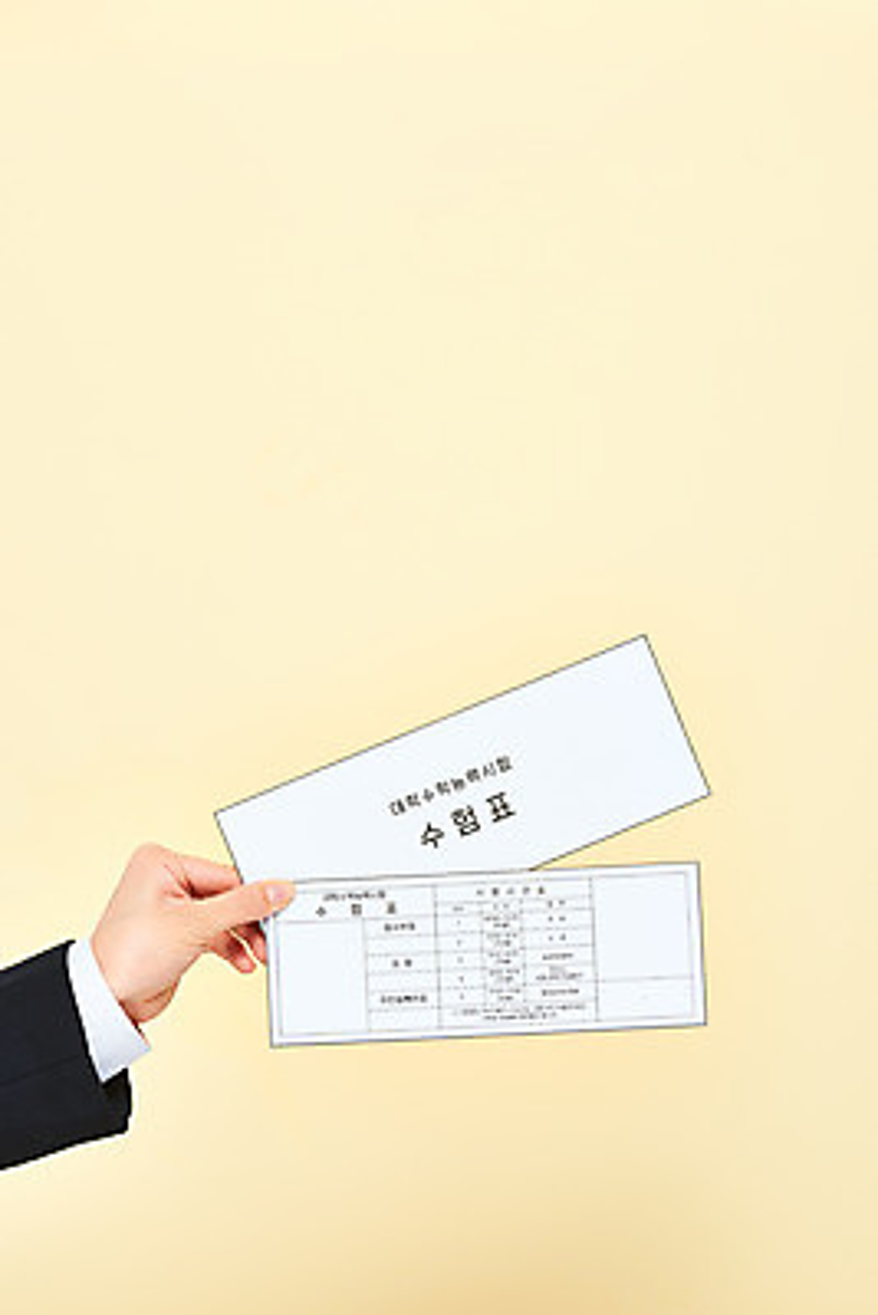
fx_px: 5300
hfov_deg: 9.5
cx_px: 439
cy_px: 658
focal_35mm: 145
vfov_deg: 14.1
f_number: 20
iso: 100
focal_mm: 145
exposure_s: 1/125
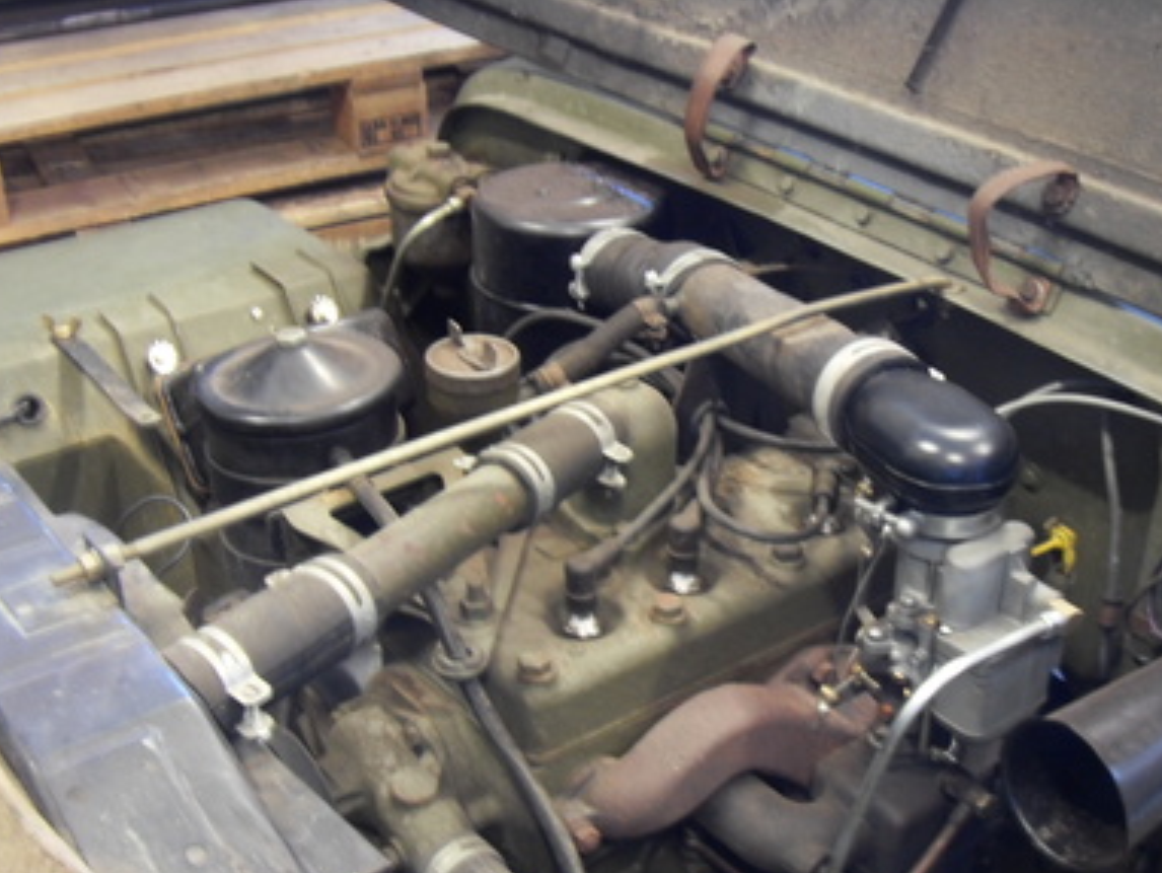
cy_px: 561
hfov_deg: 37.5
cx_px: 618
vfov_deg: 28.5
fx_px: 1713
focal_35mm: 51
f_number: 3.5
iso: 200
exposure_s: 1/2
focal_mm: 6.6
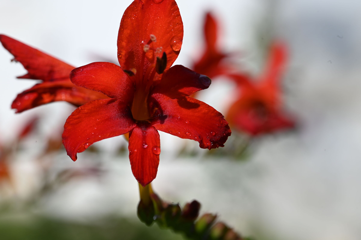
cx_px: 180
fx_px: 1052
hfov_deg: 19.5
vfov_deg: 13.0
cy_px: 120
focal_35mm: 105
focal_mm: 105
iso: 100
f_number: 16
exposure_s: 1/125
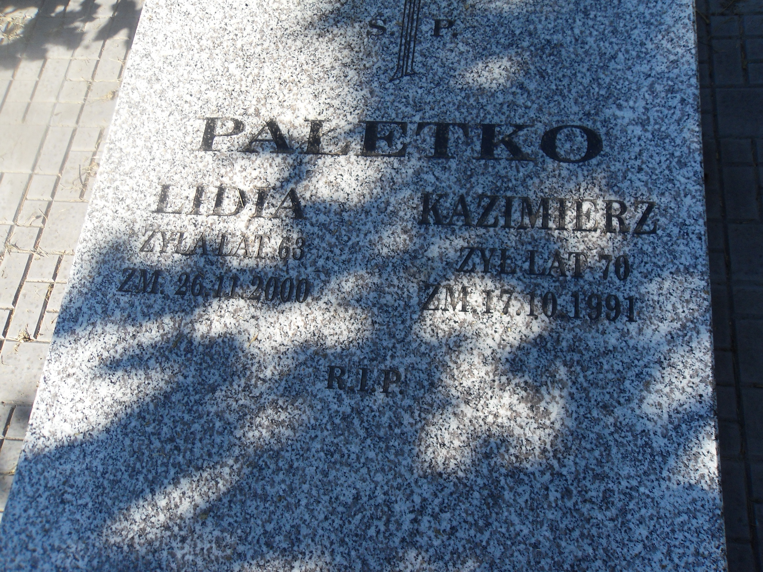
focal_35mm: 35
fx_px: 771
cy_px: 286
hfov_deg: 52.6
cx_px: 382
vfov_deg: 40.7
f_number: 8.2
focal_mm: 6.3
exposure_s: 1/90
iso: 80
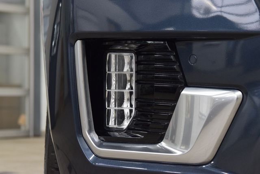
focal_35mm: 105
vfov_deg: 13.0
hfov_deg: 19.5
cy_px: 87
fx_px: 758
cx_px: 130
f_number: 7.1
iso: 1100
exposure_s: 1/30
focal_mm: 70
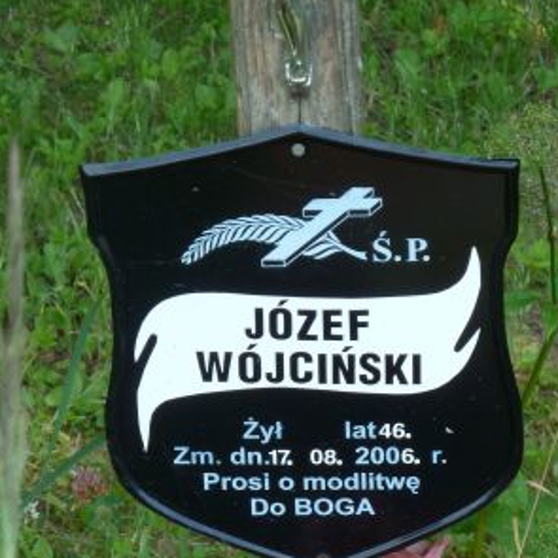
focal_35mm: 197
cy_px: 420
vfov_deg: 8.9
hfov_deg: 8.9
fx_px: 3593
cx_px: 274
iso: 160
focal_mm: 22.5
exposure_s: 1/100
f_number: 4.5
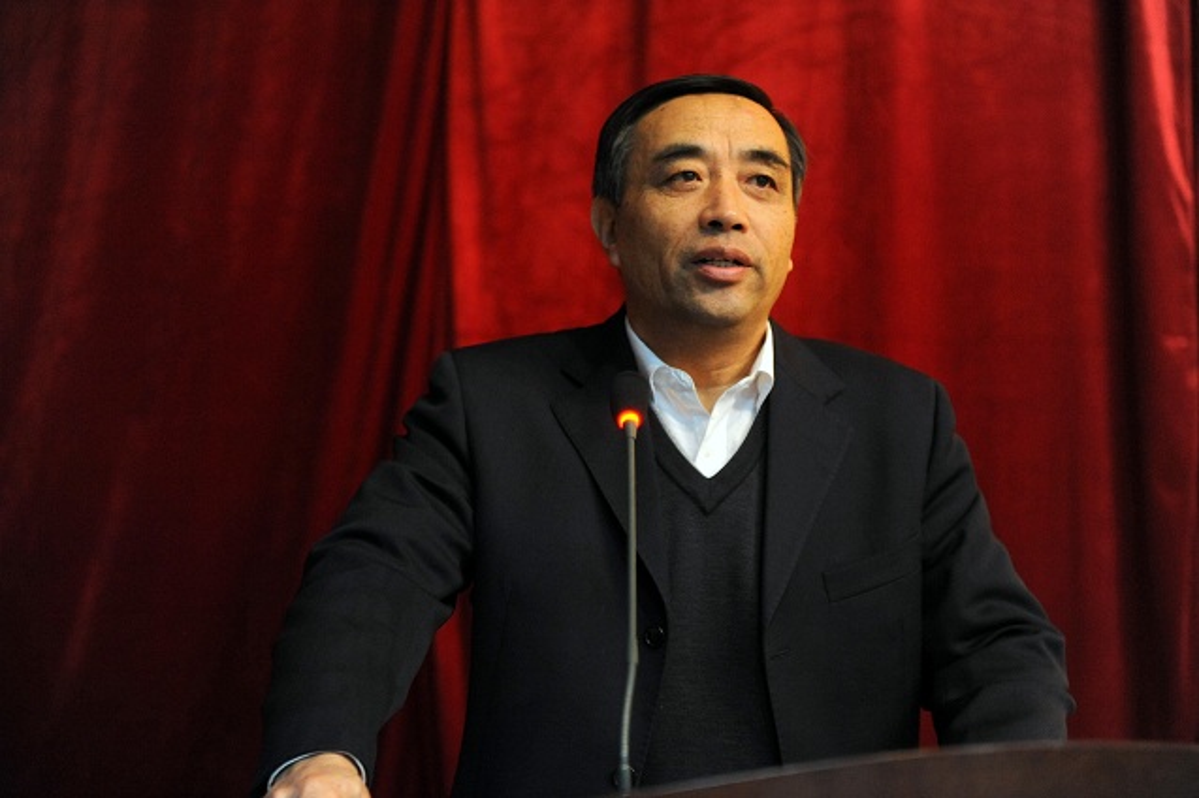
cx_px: 600
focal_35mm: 62
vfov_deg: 21.9
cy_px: 399
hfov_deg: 32.4
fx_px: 2064
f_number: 2.8
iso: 3200
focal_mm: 62
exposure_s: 1/25
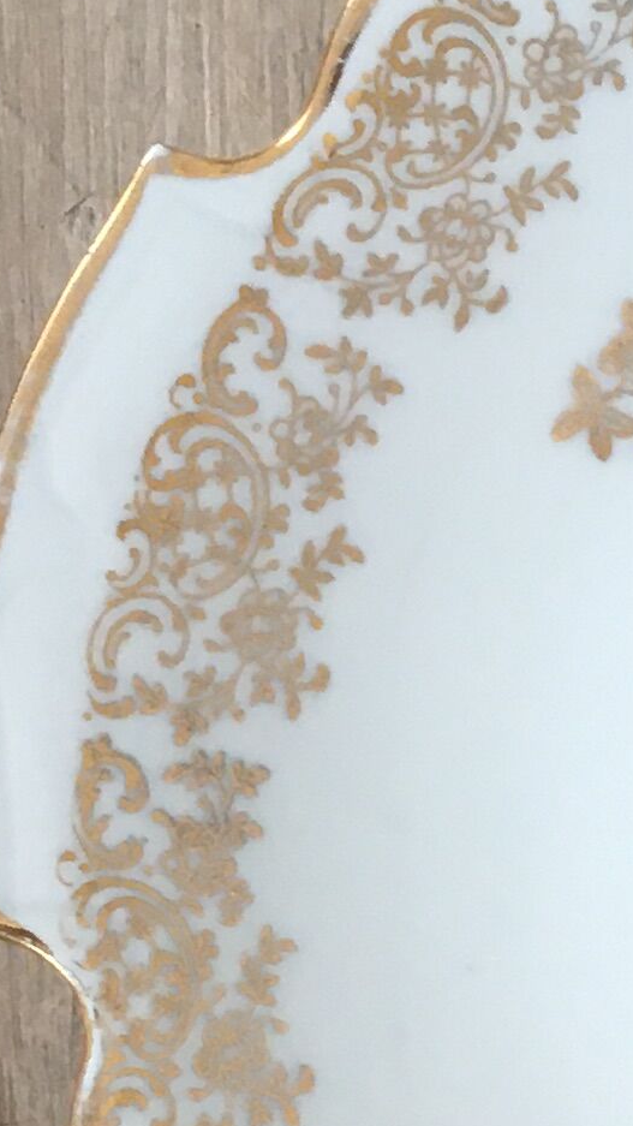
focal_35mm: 136
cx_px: 1212
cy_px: 1134
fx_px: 4059
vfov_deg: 15.5
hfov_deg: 8.5
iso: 40
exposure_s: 1/33
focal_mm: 4.15
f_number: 2.2
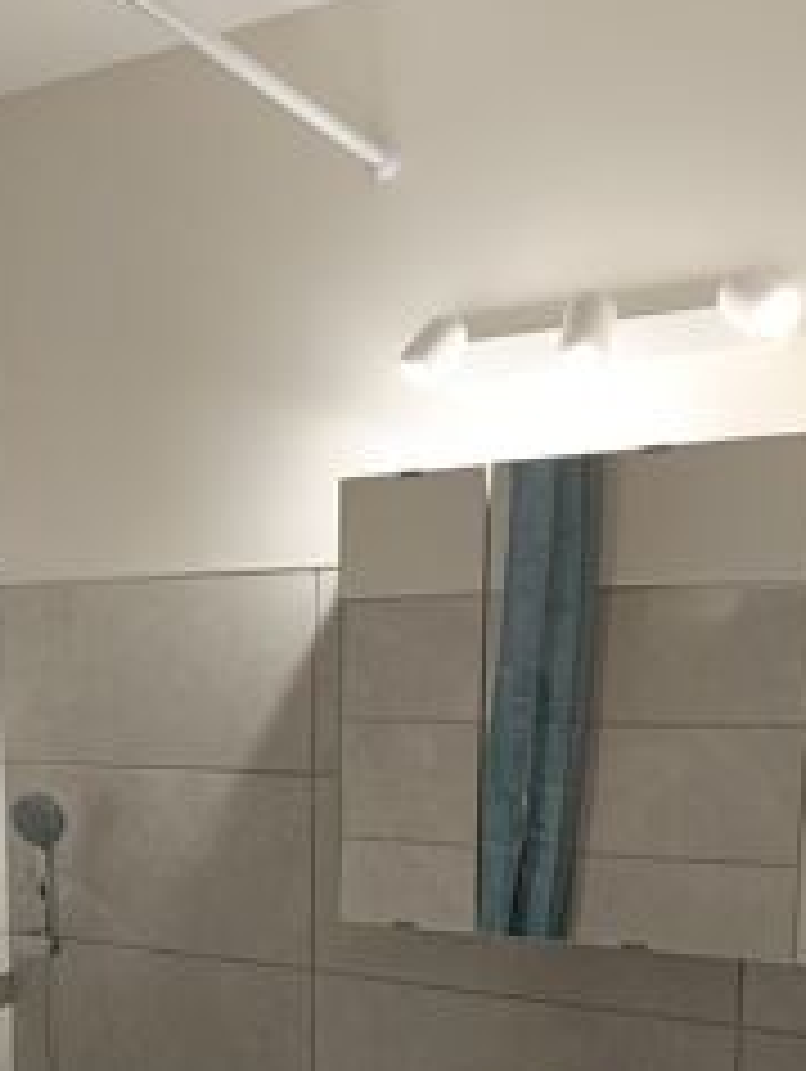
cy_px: 866
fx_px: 1333
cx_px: 185
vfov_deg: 41.8
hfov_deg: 32.9
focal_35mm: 43
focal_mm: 5.31
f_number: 1.7
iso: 513
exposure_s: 1/50
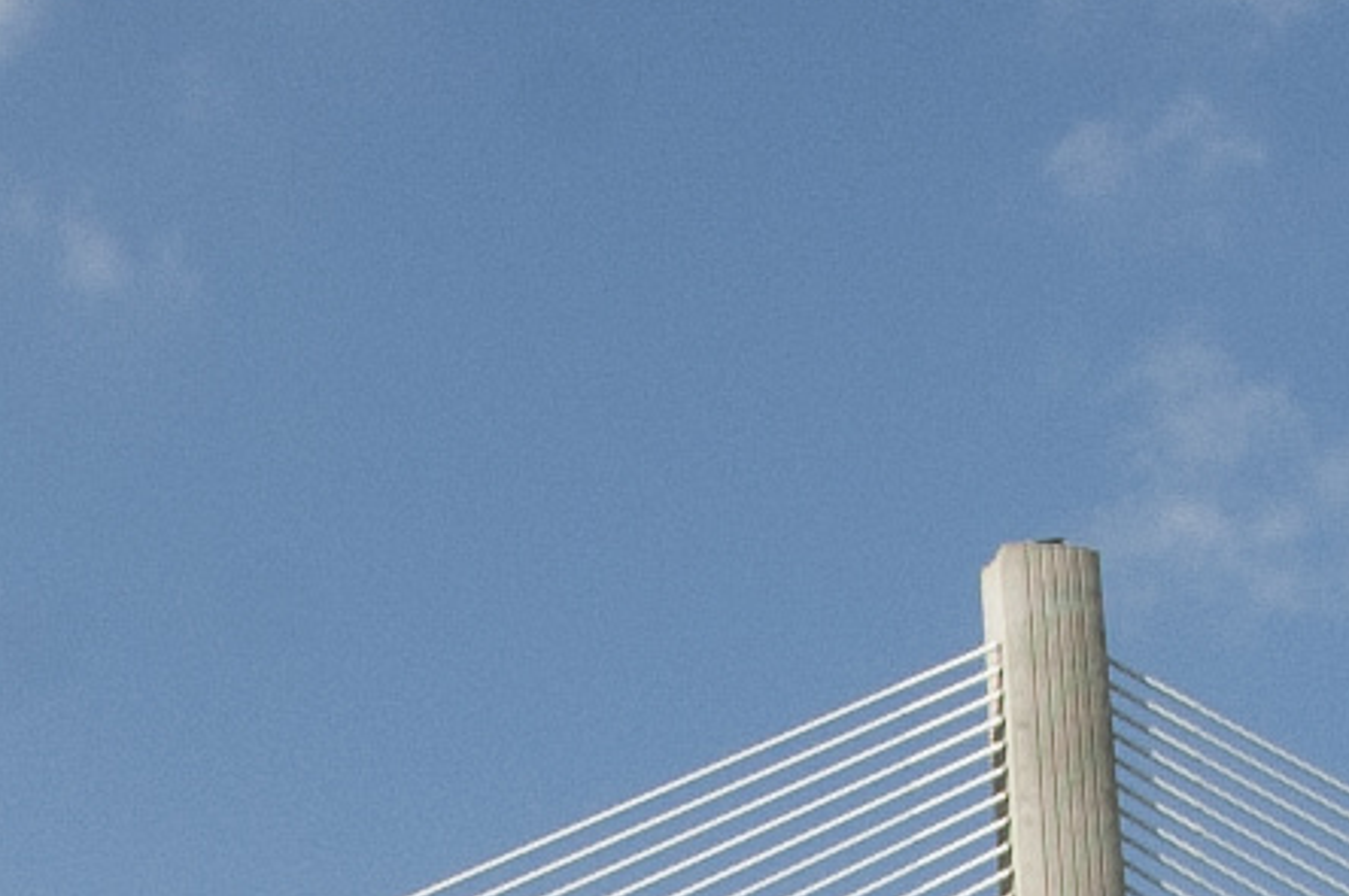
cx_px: -12
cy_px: 2773
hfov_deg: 13.3
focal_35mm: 152
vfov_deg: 7.7
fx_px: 5704
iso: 200
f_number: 11
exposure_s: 1/500
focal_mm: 15
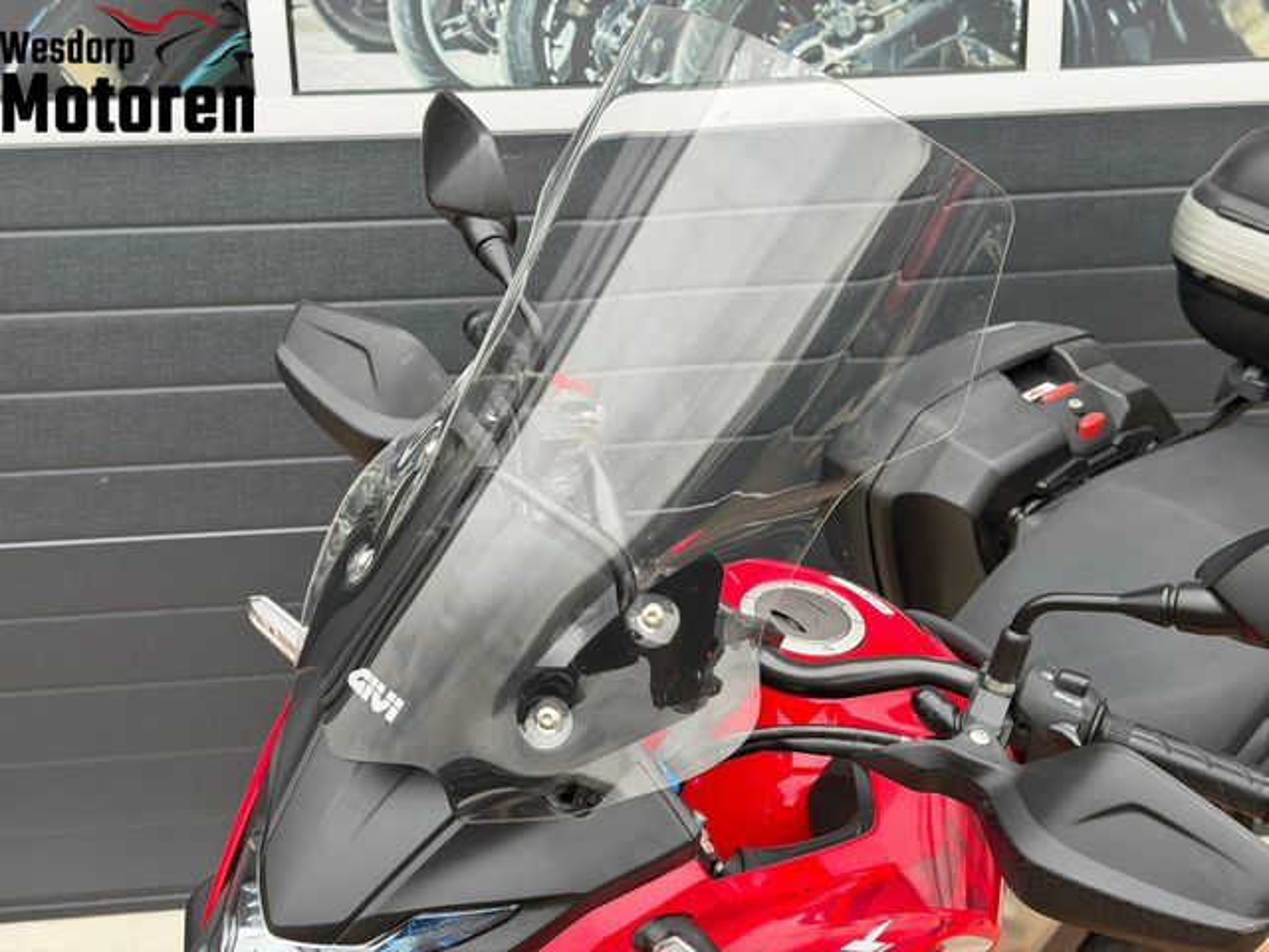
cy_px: 476
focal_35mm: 48
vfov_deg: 30.3
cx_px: 634
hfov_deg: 39.7
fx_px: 1760
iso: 64
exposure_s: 1/218
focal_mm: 6.76
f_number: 1.78
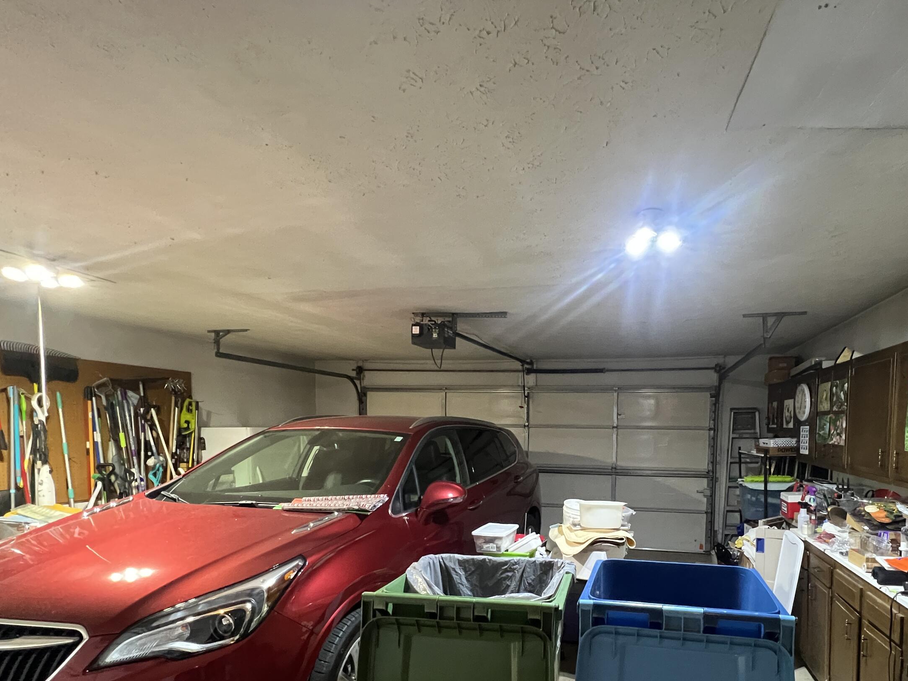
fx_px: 472
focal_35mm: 18
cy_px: 462
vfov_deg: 69.3
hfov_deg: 86.4
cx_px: 555
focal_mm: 1.57
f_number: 1.8
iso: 640
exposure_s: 1/60
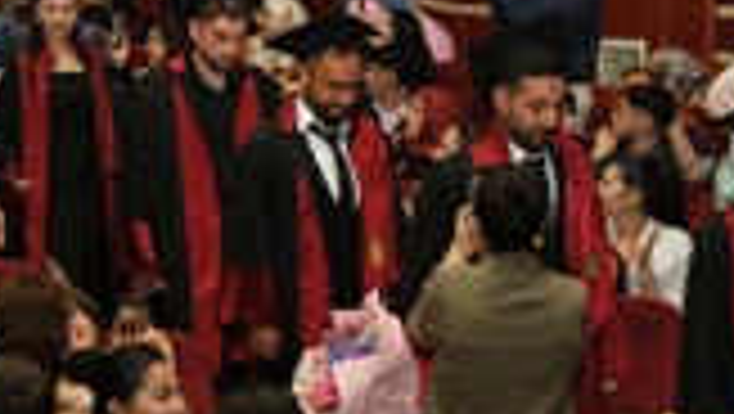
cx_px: 203
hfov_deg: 17.2
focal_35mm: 124
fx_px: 2415
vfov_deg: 9.8
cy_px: 83
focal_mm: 29.2
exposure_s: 1/160
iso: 1250
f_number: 2.8
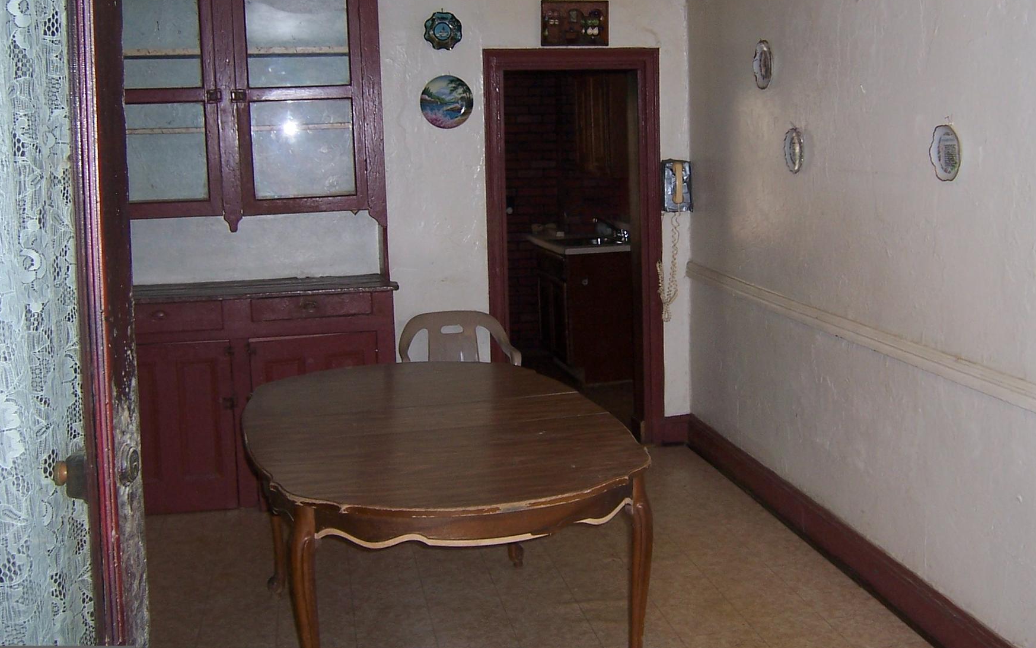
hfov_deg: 48.1
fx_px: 1158
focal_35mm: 41
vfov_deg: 31.1
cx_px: 594
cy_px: 239
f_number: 2.8
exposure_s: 1/60
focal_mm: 5.5
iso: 80
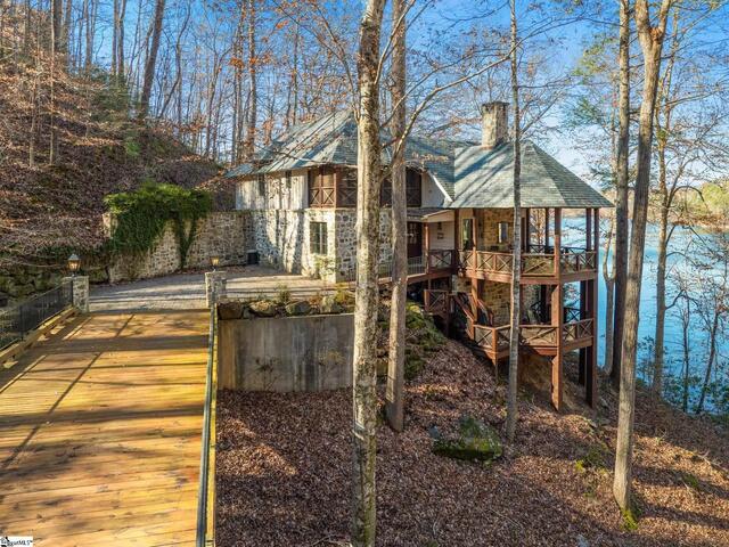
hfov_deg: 71.6
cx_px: 364
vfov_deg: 56.8
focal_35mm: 24
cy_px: 274
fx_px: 505
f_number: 4.5
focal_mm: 12.29
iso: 100
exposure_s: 1/20
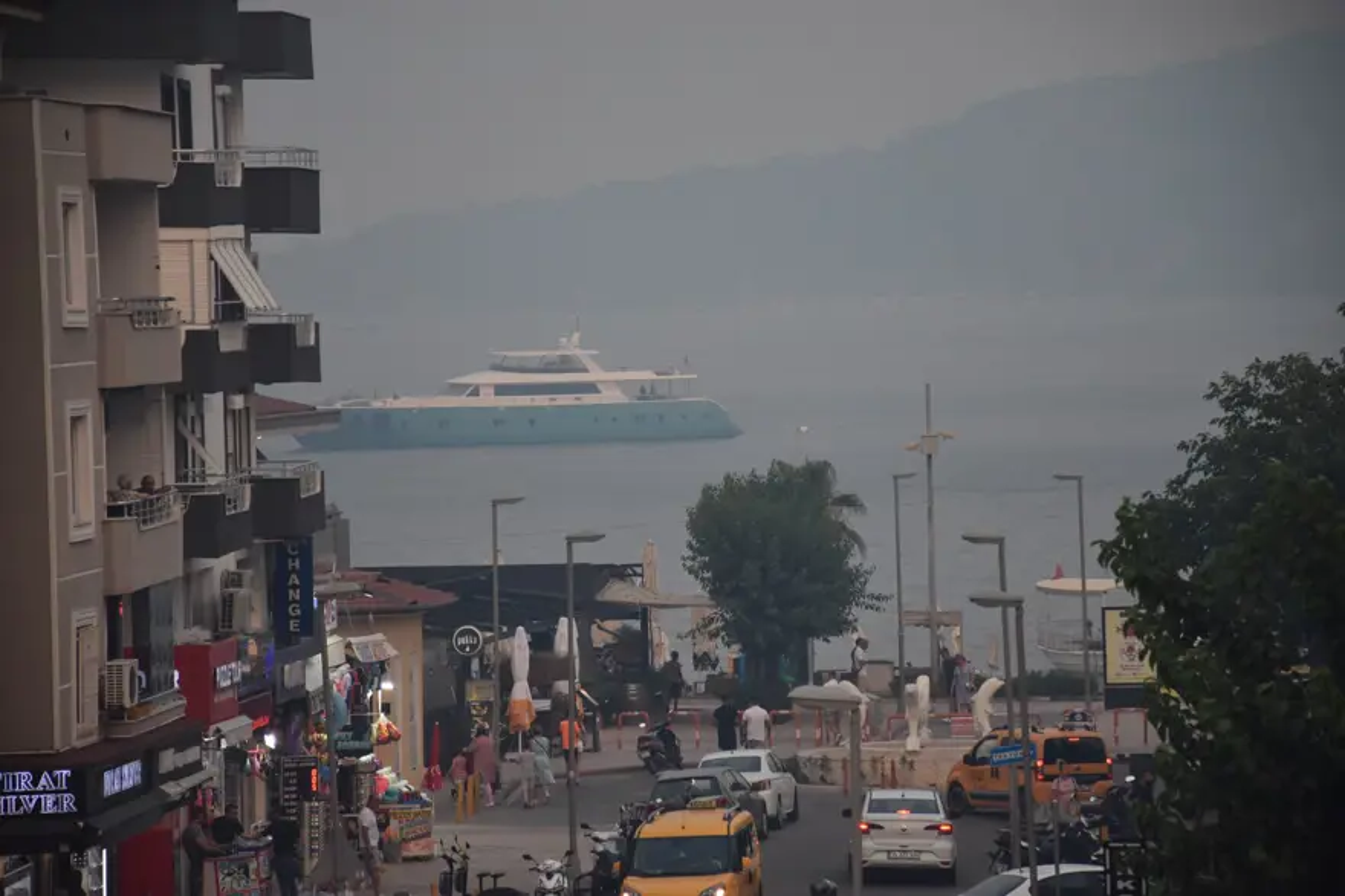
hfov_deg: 9.8
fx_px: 7842
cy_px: 448
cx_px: 672
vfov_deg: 6.5
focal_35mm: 210
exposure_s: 1/400
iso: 800
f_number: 5.6
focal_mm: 140
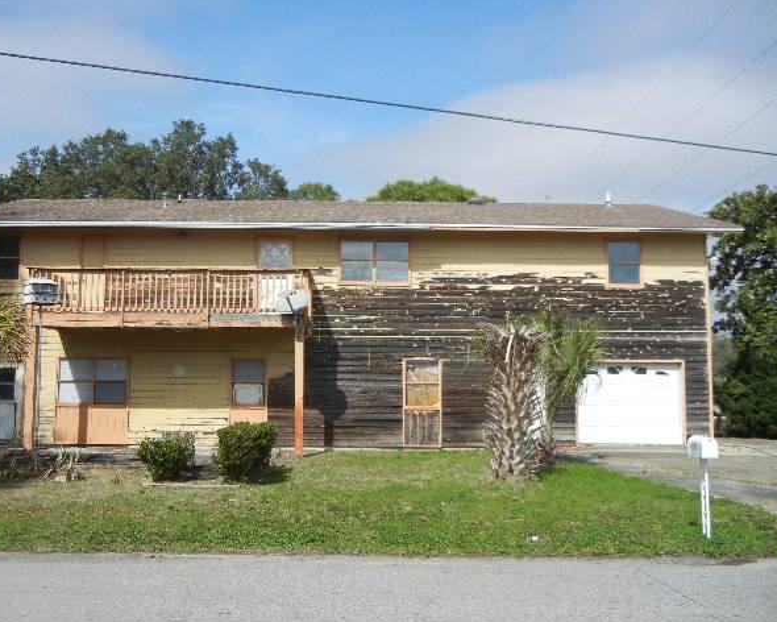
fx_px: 828
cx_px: 366
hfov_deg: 50.3
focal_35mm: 36
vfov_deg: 41.2
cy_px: 311
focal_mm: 6.2
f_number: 7.2
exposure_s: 1/467
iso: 160
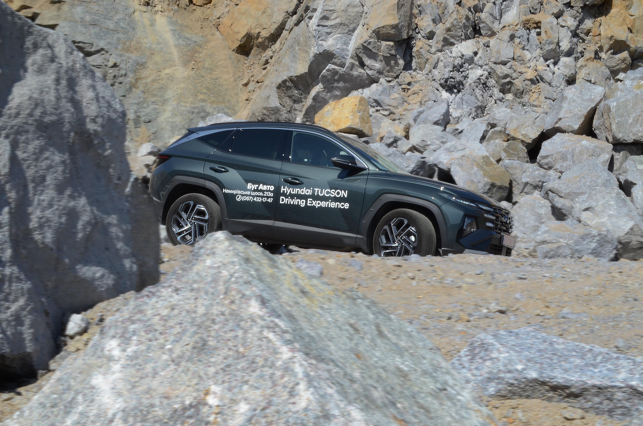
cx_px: 322
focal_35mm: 48
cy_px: 213
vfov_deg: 28.0
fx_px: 856
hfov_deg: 41.2
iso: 320
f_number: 32
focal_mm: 32
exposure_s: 1/30
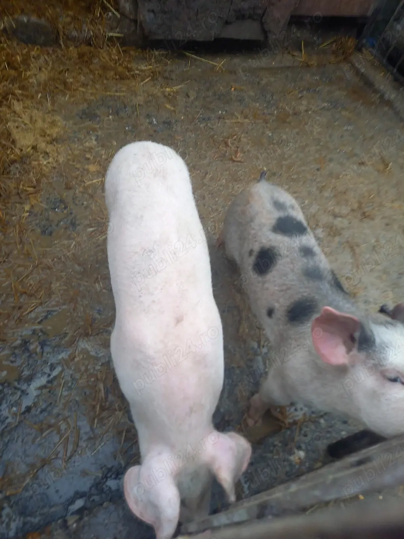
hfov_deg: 54.9
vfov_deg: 69.4
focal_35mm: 25
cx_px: 202
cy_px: 270
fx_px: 389
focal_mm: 4.65
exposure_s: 1/50
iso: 100
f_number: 1.8
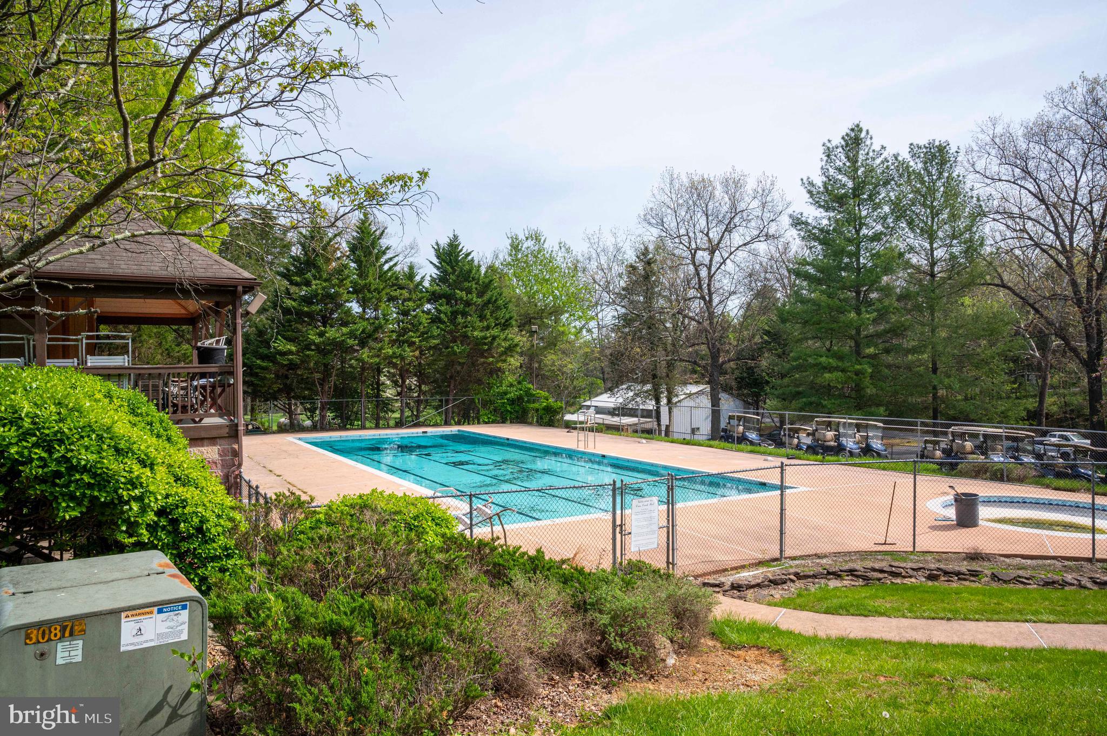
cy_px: 368
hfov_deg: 71.6
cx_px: 554
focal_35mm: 25
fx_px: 768
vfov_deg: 51.2
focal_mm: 25
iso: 1000
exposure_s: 1/800
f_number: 14
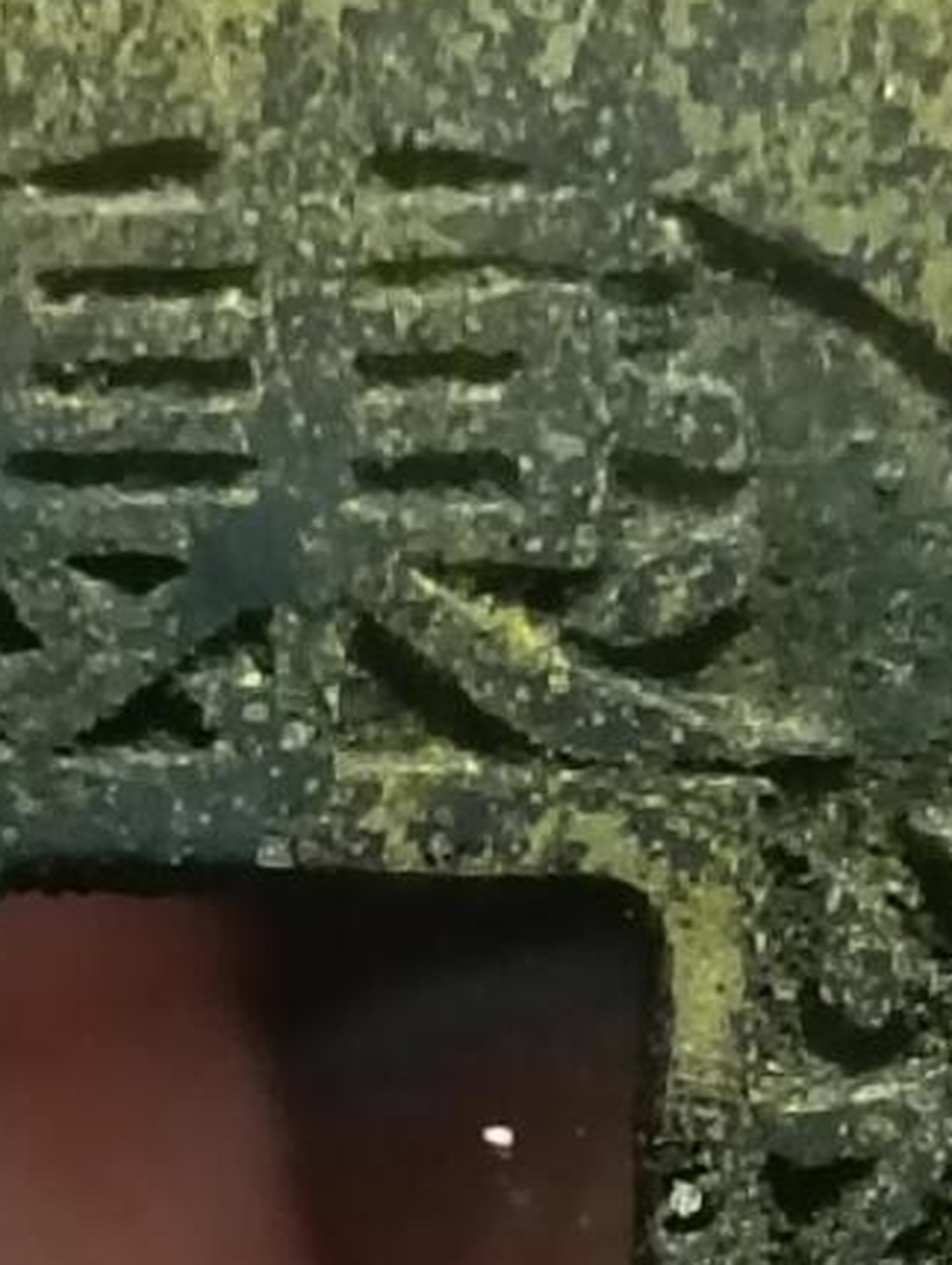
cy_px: 1578
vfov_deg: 7.5
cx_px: 329
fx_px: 9510
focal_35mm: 260
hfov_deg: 5.7
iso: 500
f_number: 1.8
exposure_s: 1/33.3
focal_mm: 3.98
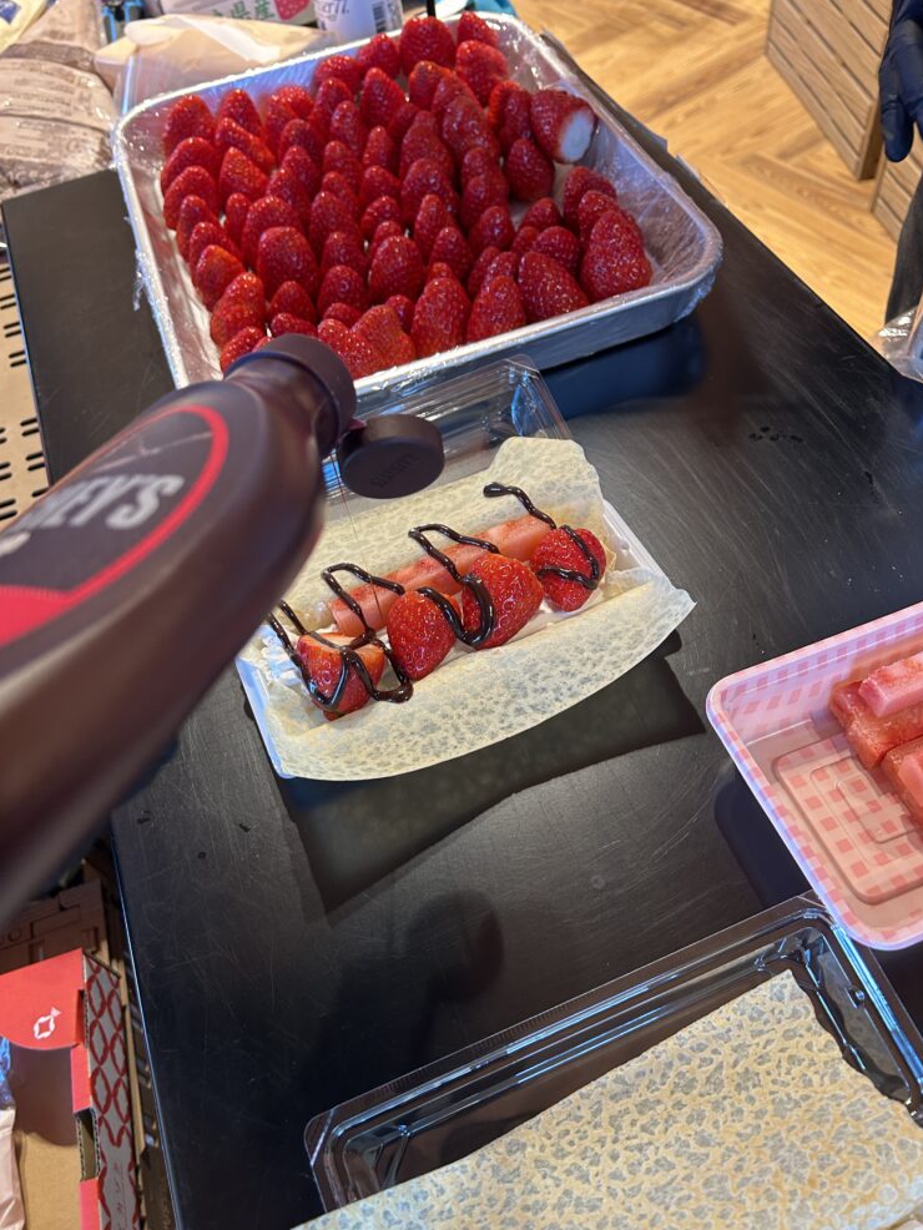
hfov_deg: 51.4
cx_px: 449
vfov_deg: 65.3
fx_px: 959
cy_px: 631
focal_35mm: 27
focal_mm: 5.7
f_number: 1.5
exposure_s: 1/65
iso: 125
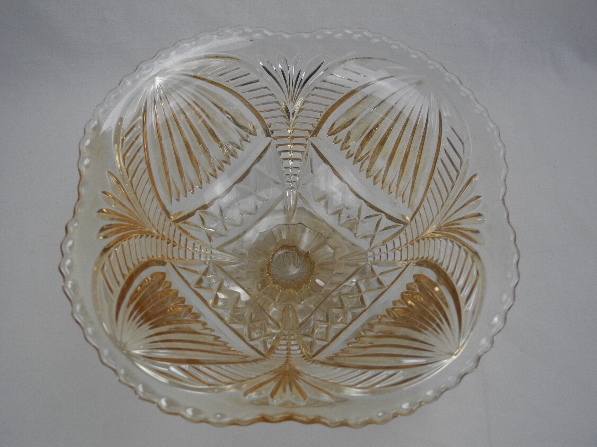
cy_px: 224
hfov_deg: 49.0
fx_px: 655
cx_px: 298
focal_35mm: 38
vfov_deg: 37.7
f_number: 3.2
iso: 100
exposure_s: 1/210
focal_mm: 8.1
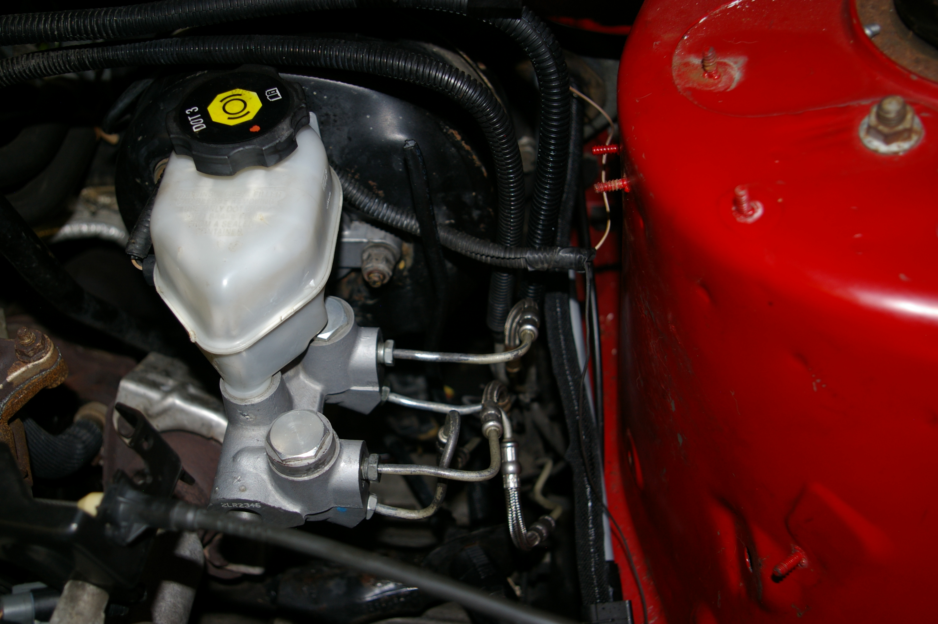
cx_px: 469
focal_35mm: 39
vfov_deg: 34.1
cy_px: 312
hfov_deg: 49.6
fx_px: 1015
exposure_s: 1/100
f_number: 4
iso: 200
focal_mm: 26
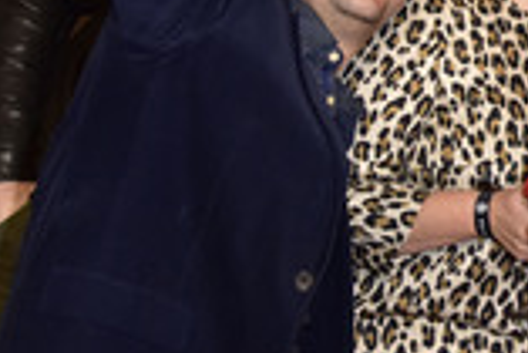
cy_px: 37
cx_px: 671
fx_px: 1600
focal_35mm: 109
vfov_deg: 12.5
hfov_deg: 17.6
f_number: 8
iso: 2000
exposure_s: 1/250
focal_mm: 38
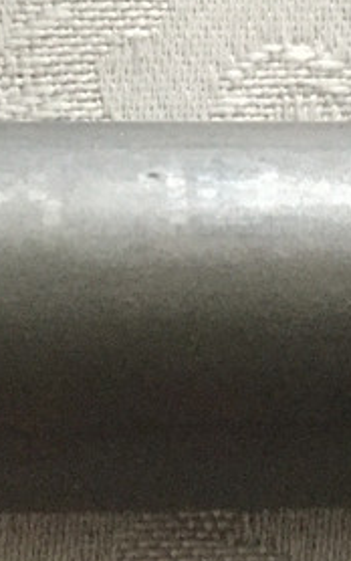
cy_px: 394
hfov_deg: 10.4
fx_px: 1926
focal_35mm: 126
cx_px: 225
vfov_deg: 16.5
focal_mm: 3.3
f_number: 2.4
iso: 320
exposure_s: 1/17
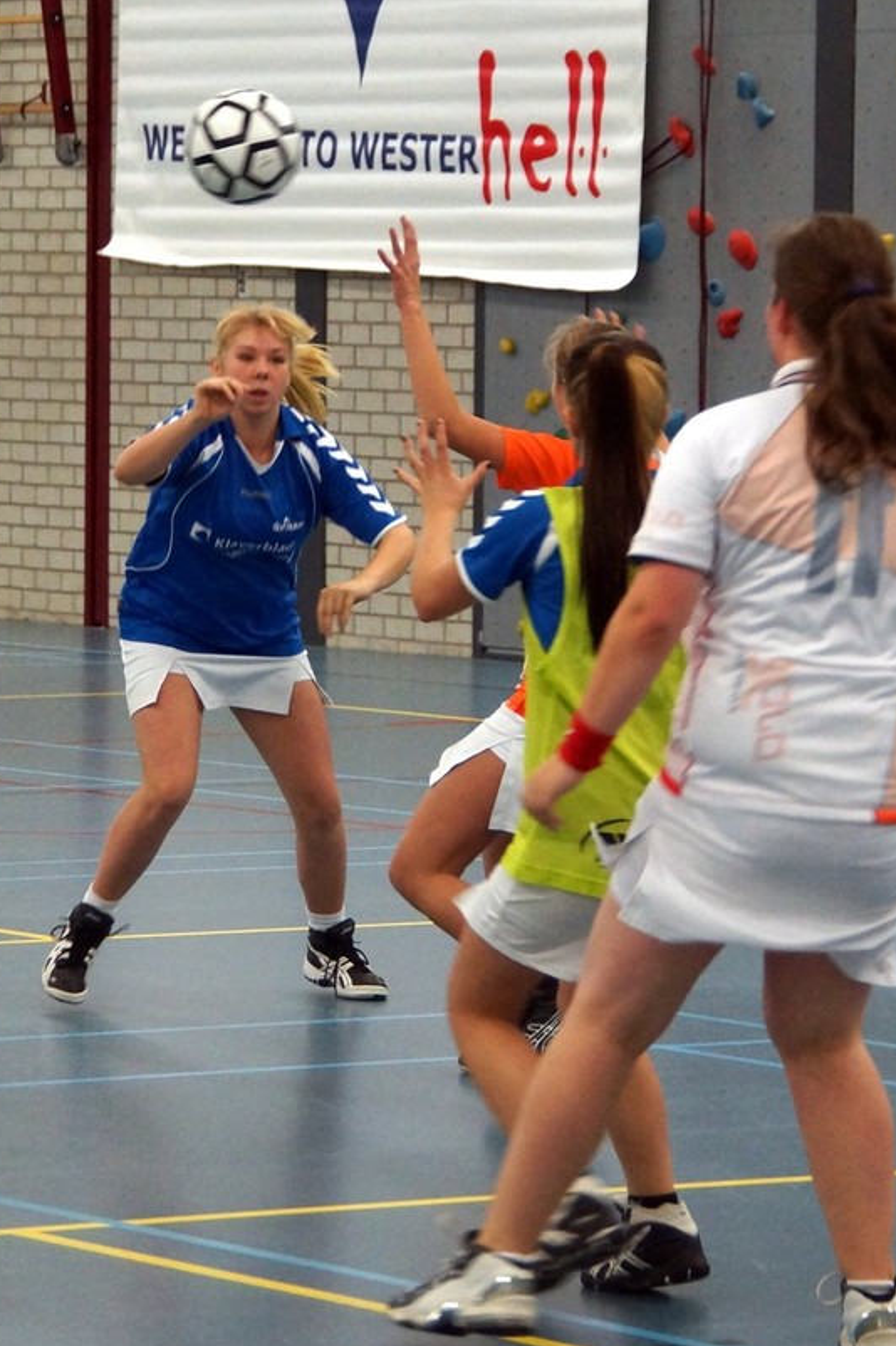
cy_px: 547
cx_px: 533
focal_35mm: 134
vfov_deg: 15.3
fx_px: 5007
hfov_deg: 10.2
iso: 1250
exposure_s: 1/160
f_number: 5.6
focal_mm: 70
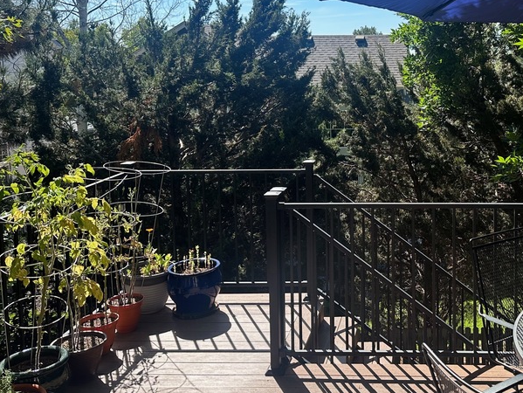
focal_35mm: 41
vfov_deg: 34.7
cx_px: 414
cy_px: 114
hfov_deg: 43.7
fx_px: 620
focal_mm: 6.86
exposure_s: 1/1812
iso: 80
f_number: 1.78
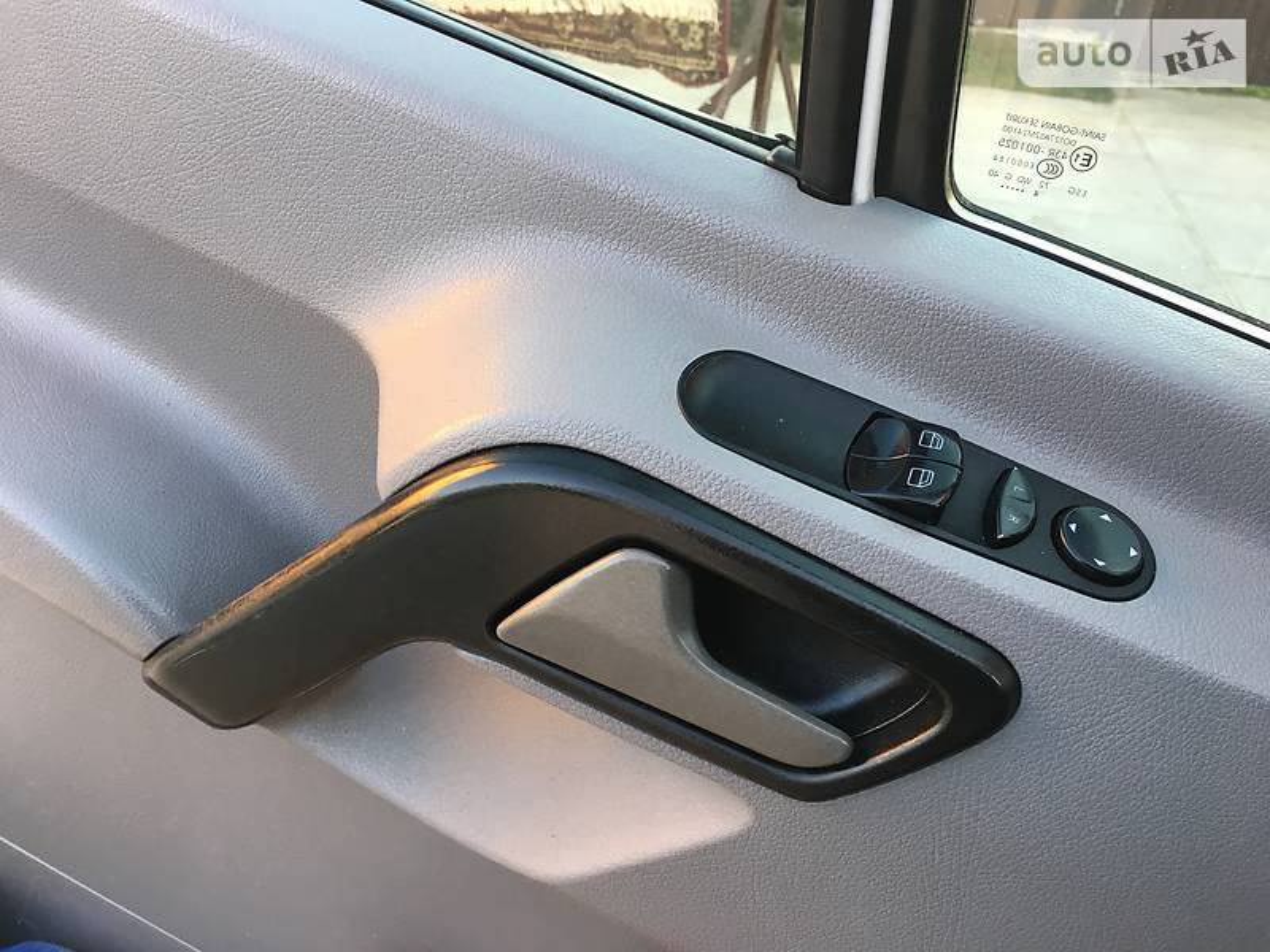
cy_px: 476
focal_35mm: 29
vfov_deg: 48.2
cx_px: 635
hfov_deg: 61.7
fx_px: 1064
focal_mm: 4.2
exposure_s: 1/33
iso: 25
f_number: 2.2
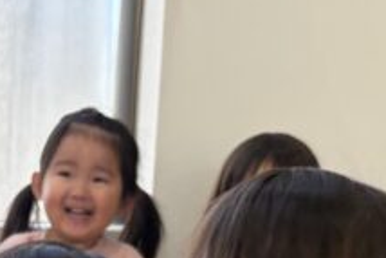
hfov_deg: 20.6
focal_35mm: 97
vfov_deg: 12.8
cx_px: 47
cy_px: 469
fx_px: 1041
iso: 125
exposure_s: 1/69
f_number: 1.6
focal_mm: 5.96
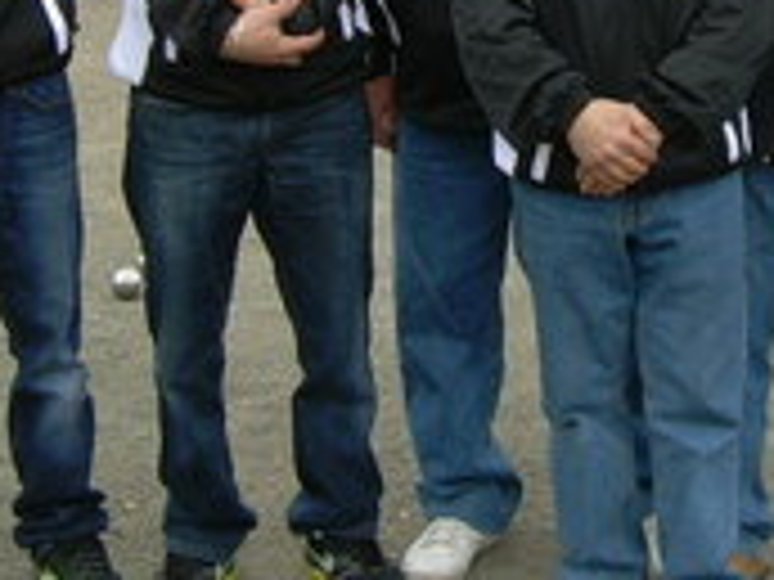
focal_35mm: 106
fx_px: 2370
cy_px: -49
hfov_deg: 18.4
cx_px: 598
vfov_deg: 13.7
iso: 50
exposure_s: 1/162
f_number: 2.8
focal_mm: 6.3
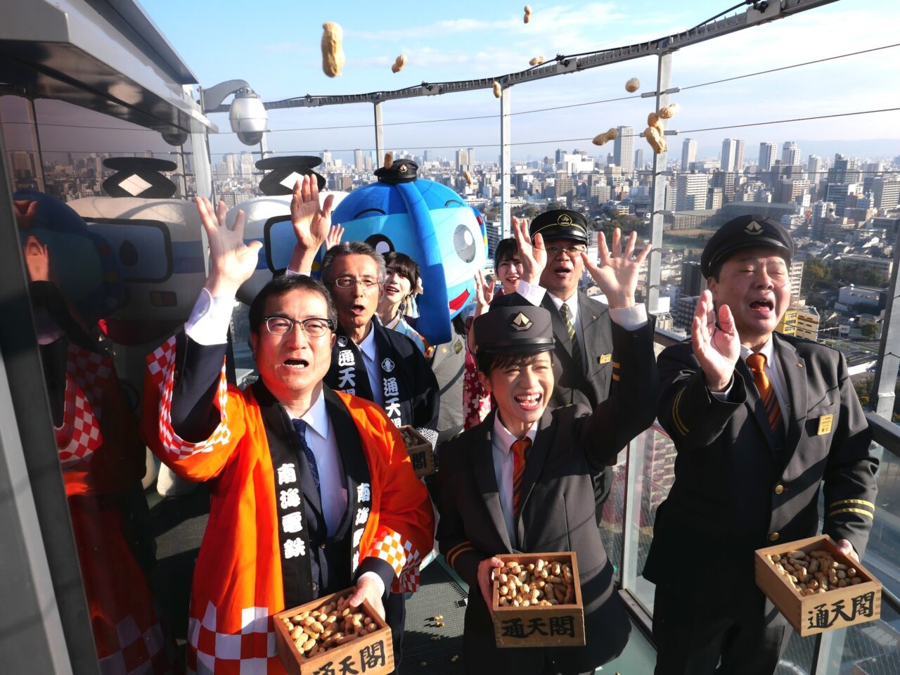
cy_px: 338
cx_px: 450
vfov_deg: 56.8
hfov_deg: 71.6
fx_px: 624
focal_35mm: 24
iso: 200
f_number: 5.6
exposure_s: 1/800
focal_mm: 10.9
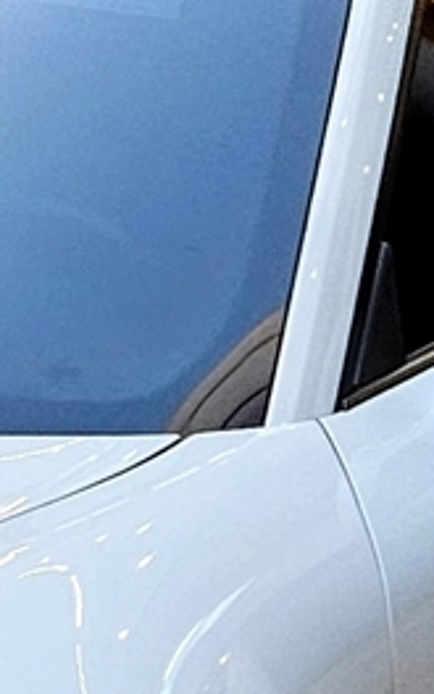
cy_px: 697
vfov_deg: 11.7
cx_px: -679
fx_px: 3350
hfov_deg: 6.9
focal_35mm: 177
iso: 250
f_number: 1.8
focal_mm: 5.4
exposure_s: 1/120
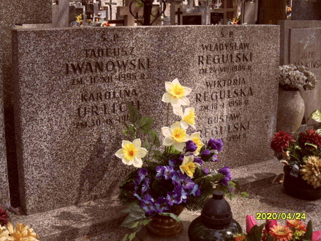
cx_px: 160
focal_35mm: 50
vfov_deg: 29.1
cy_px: 120
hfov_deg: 38.2
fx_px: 464
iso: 80
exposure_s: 1/250
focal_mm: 8.2
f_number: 3.8
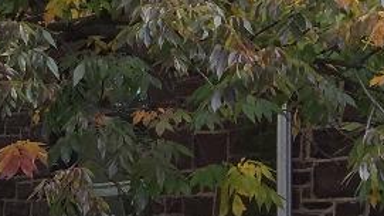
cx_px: -449
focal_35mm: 168
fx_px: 1709
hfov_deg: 11.3
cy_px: 311
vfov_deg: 7.1
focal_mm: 4.15
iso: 25
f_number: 2.2
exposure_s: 1/323
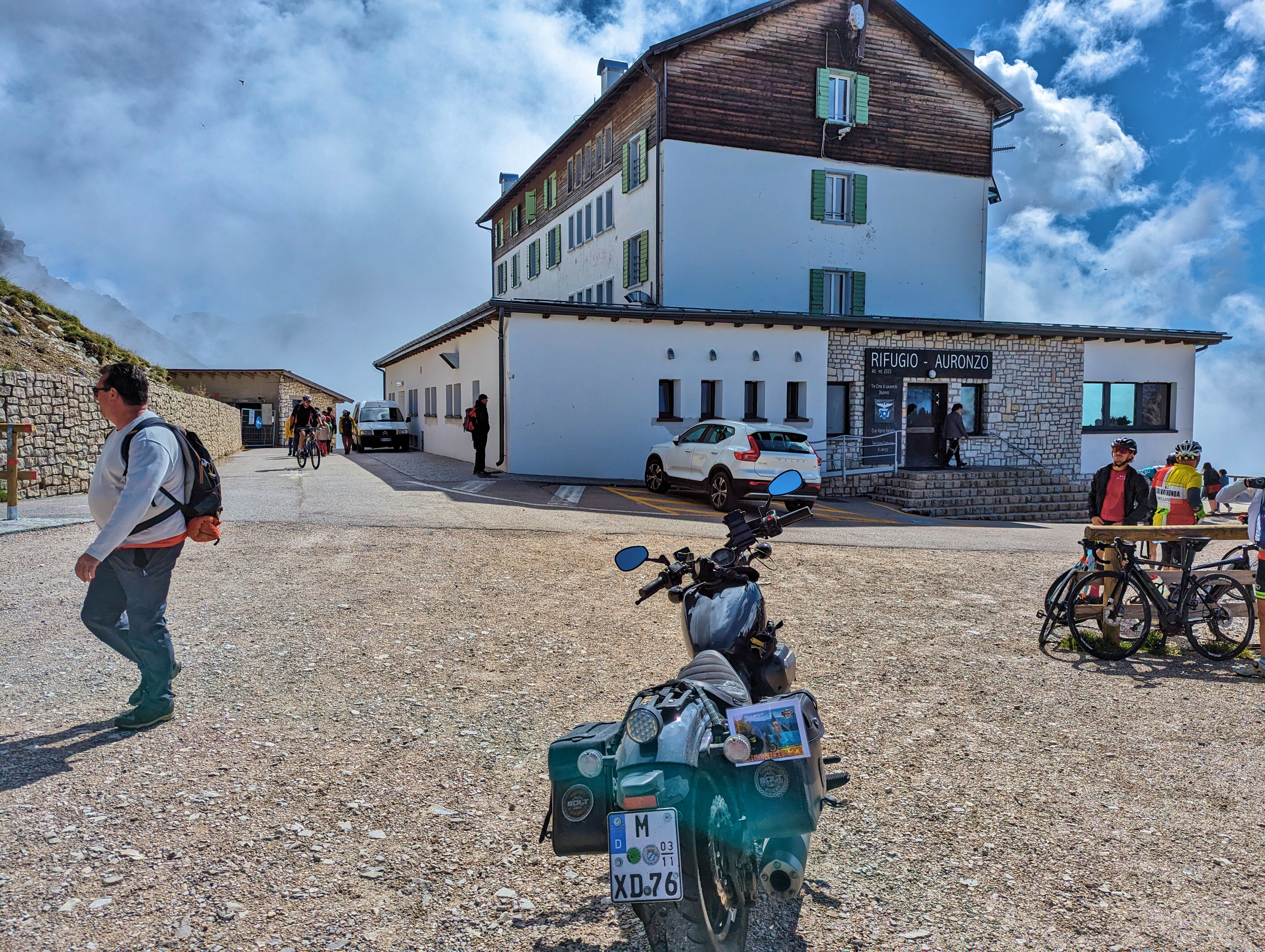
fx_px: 878
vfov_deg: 56.9
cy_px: 476
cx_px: 632
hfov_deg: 71.5
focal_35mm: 24
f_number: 1.85
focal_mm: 6.81
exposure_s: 1/6289
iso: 47
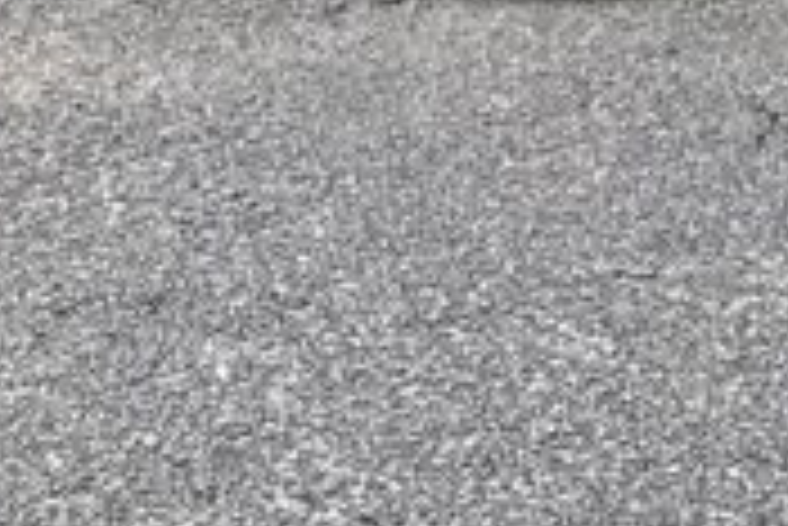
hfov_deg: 12.7
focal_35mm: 138
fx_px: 3023
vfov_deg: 9.1
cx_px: 1662
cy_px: -674
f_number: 1.8
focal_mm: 3
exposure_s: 1/391
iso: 25
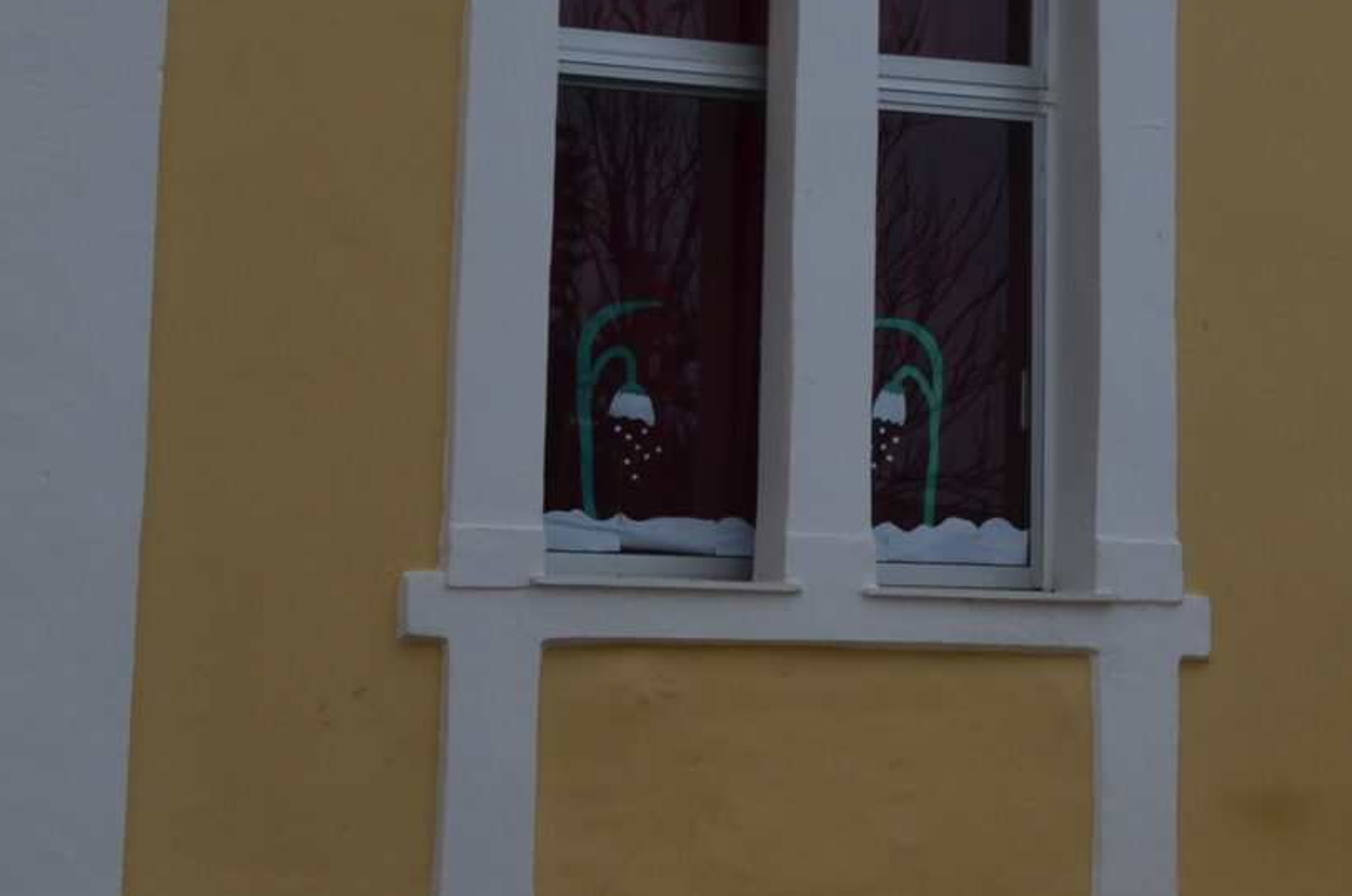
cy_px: -148
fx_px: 4610
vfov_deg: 10.9
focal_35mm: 123
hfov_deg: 16.4
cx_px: 1342
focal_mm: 26
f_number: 8
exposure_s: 1/250
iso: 100
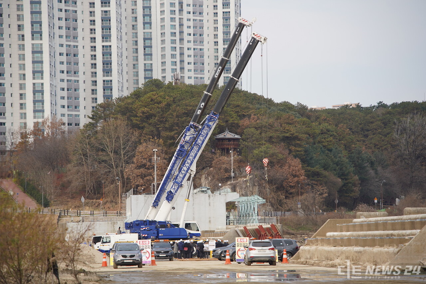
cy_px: 142
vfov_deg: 9.0
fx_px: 1798
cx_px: 213
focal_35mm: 152
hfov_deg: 13.5
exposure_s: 1/200
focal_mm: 152
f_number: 5.6
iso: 100
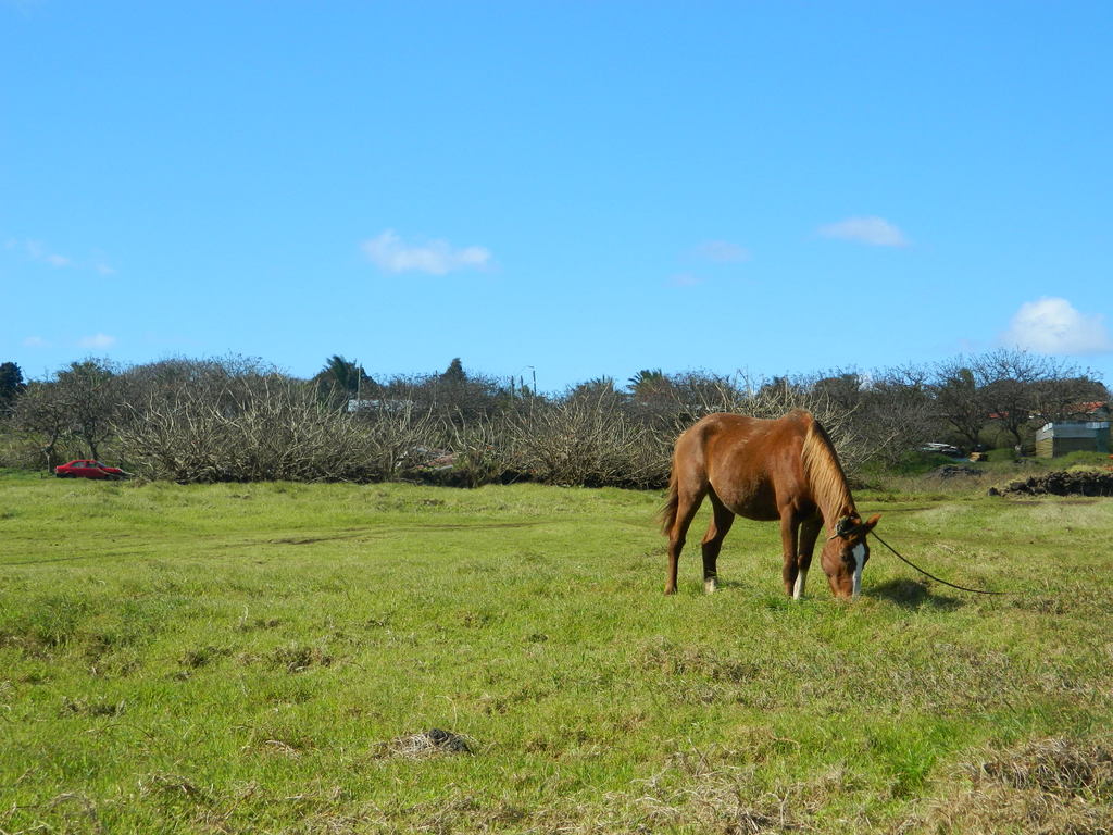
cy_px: 418
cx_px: 556
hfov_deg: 33.8
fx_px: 1833
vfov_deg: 25.7
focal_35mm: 57
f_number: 3.8
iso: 80
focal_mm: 10.2
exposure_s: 1/640
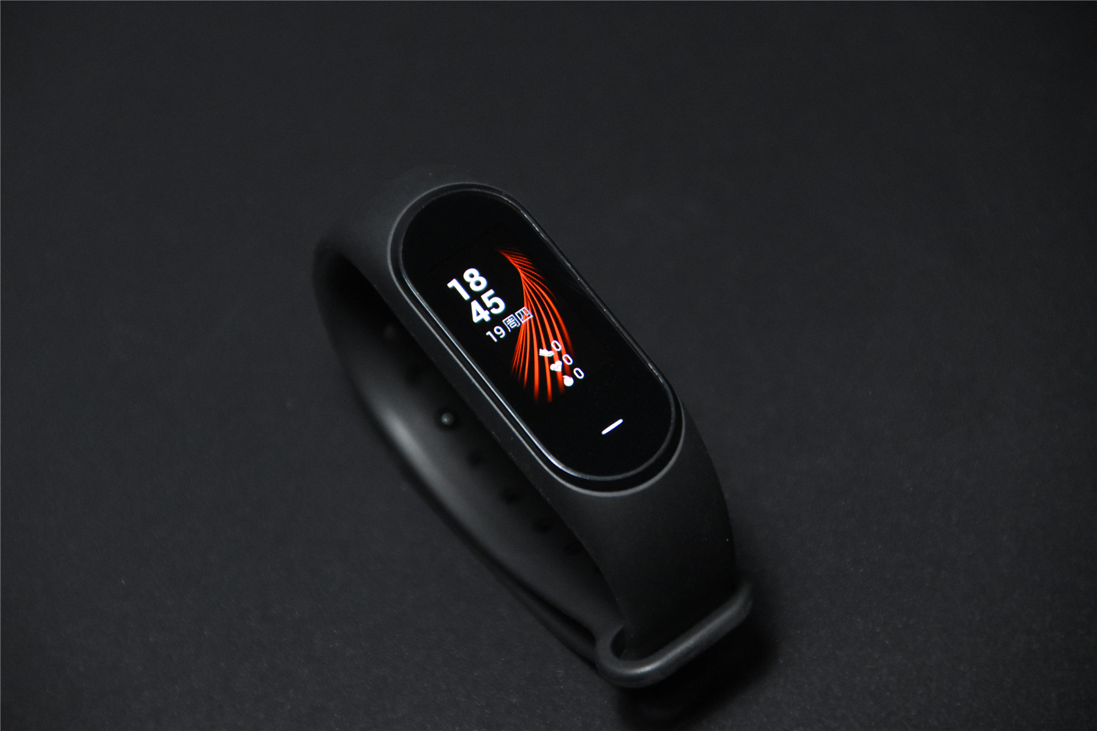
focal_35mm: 300
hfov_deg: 6.9
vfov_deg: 4.6
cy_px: 366
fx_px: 9141
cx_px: 548
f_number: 7.1
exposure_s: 1/100
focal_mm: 200
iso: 4000
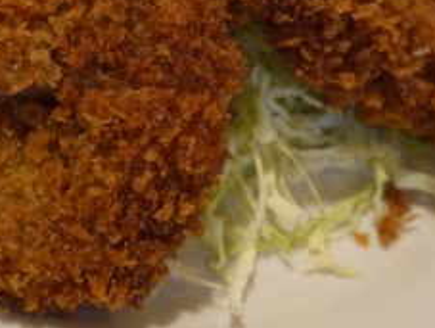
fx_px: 843
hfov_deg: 28.7
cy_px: 36
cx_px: 140
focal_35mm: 67
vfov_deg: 21.5
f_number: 4.1
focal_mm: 17
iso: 1600
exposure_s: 1/60
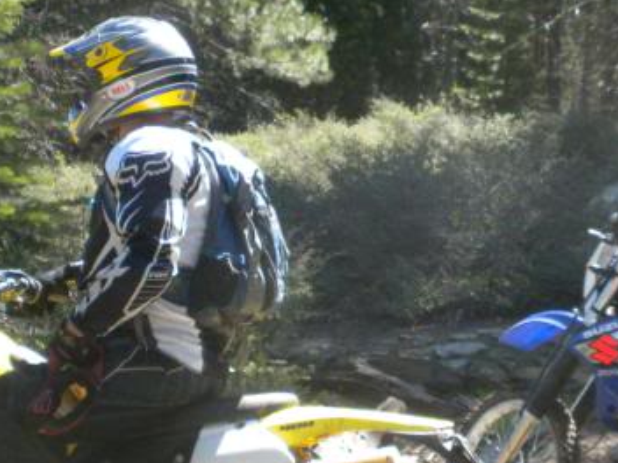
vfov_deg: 17.5
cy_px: 316
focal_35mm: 84
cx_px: 386
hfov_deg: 23.2
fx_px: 1500
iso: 273
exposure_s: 1/597
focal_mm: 6.6
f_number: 3.5
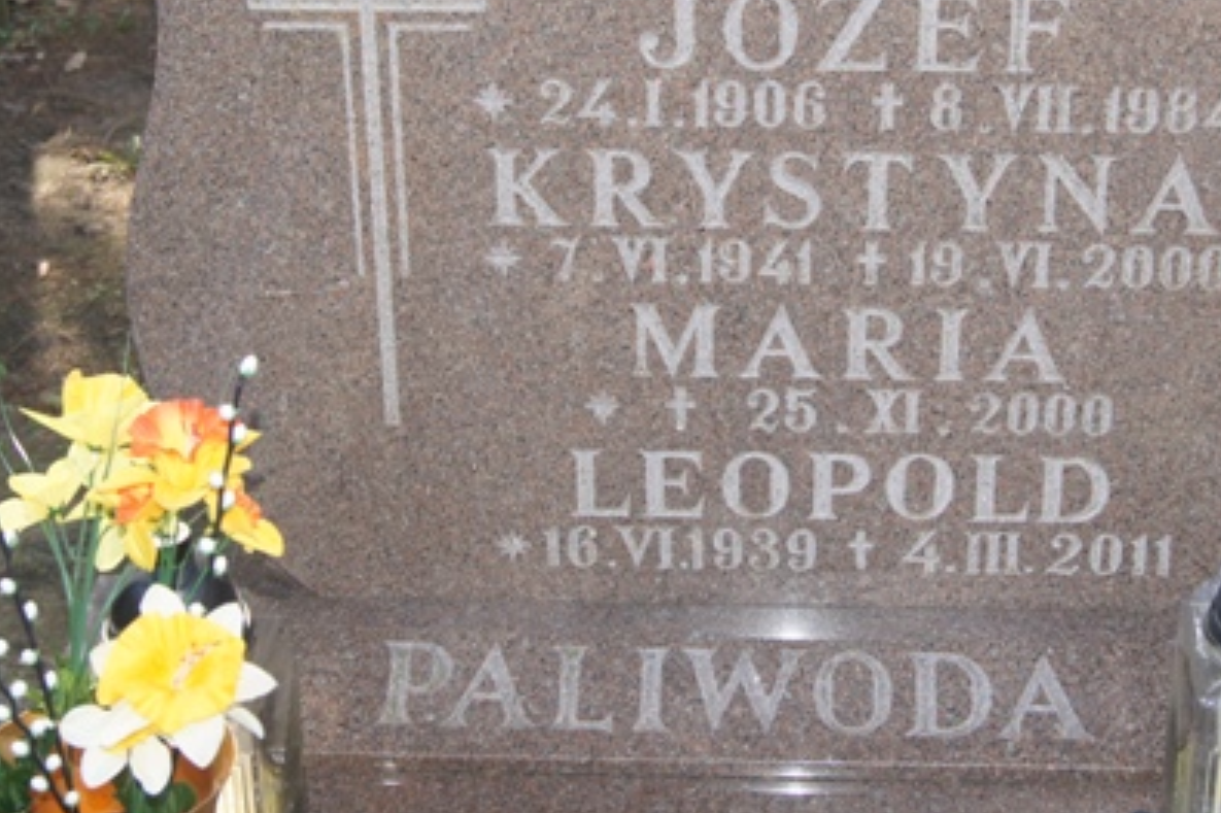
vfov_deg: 19.9
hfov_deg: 29.6
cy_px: 219
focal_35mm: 68
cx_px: 760
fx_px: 2305
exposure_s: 1/160
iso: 200
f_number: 5.6
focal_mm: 28
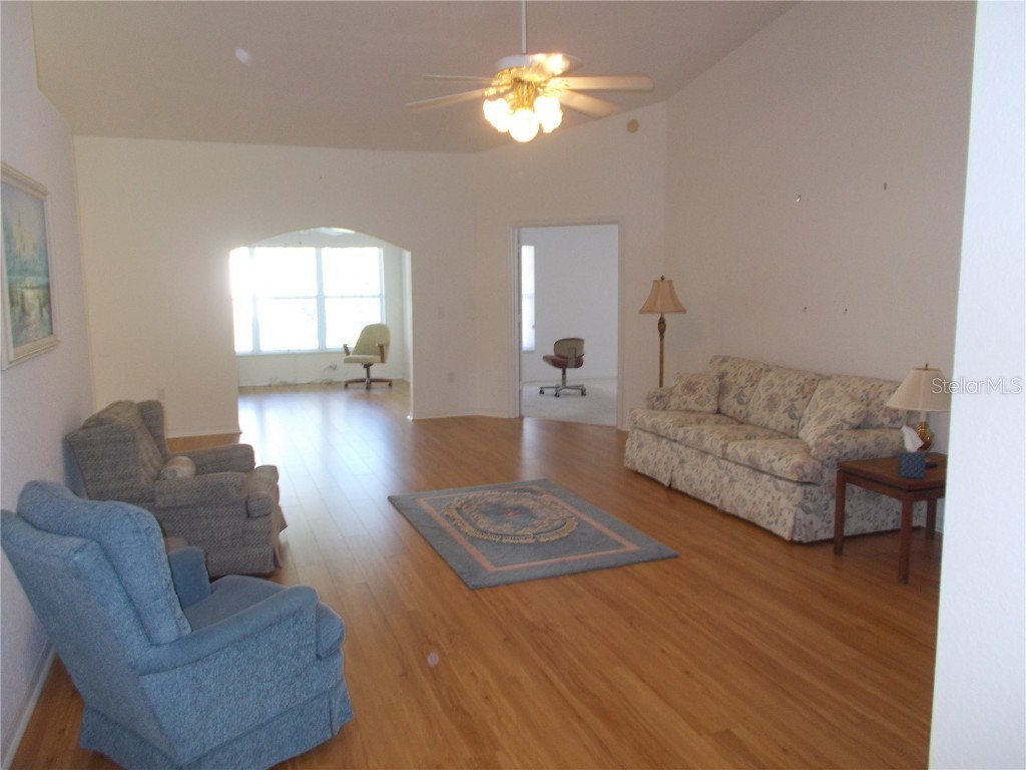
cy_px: 385
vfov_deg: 53.1
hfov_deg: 67.3
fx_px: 771
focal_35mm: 26
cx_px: 513
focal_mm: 4.6
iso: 160
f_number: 3.2
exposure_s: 1/25
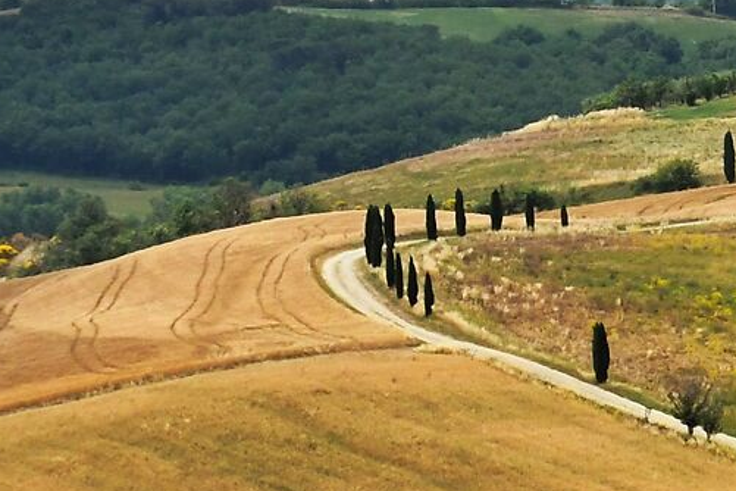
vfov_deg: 3.4
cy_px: 345
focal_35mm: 402
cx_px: 1622
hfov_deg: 5.0
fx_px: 8218
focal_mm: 56
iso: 640
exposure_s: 1/1250
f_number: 9
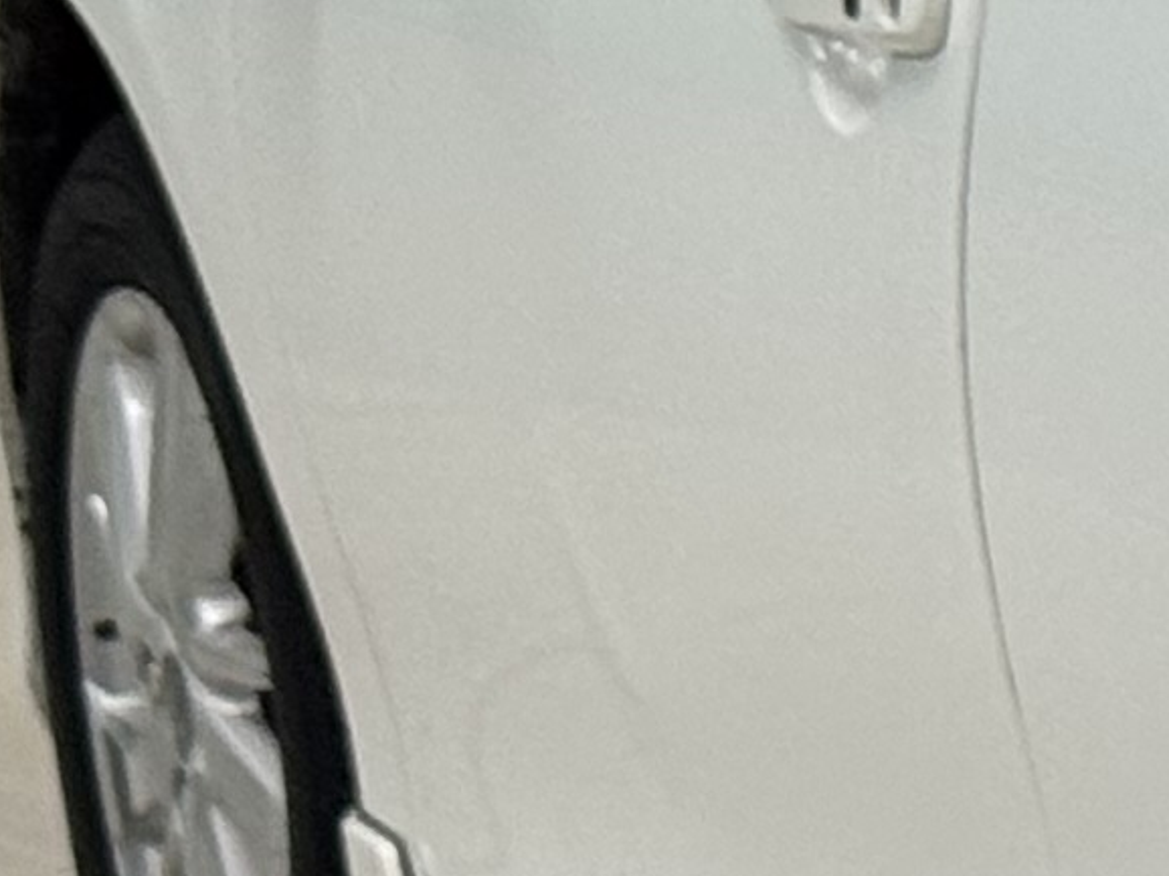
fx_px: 11308
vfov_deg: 4.4
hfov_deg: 5.5
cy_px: 486
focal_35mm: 335
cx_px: 3632
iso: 125
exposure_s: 1/100
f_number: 1.78
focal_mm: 6.76
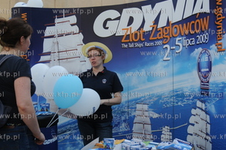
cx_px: 114
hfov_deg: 43.6
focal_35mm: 45
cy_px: 63
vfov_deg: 29.8
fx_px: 282
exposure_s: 1/1250
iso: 500
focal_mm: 22
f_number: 4.5
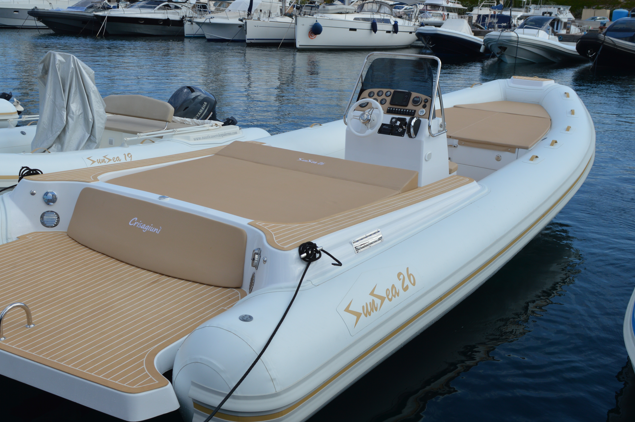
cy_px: 198
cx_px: 257
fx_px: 740
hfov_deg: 46.2
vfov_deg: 31.8
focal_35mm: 42
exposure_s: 1/320
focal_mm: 22
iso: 100
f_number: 9
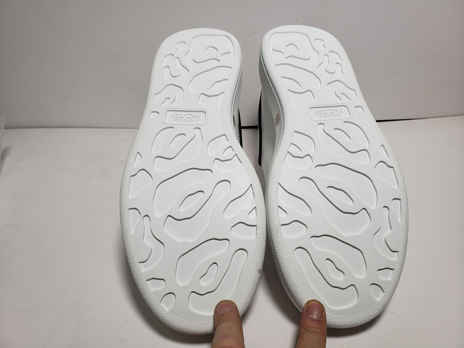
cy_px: 174
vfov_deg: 53.1
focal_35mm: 26
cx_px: 232
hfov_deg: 67.3
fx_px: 349
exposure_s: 1/334
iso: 50
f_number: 2.4
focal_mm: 4.3
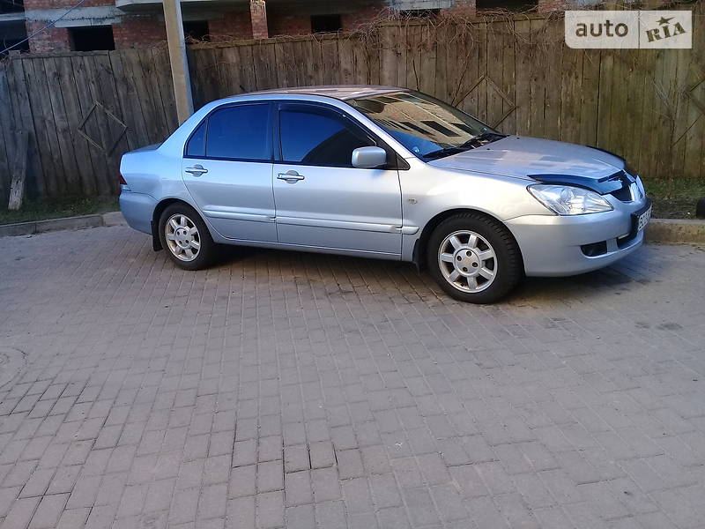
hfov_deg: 58.4
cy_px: 264
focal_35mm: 31
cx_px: 352
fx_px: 631
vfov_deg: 45.4
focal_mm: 3.3
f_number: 2.2
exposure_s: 1/217
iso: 50
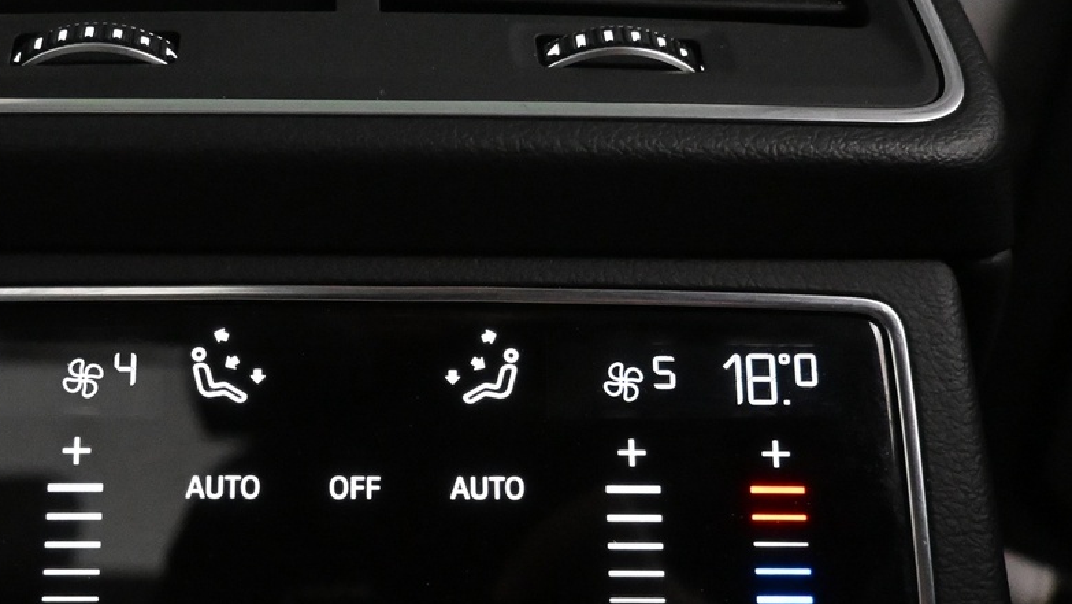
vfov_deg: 23.0
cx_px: 366
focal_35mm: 52
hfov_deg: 39.4
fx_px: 1479
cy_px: 364
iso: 6400
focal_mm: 16
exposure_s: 1/60
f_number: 3.5
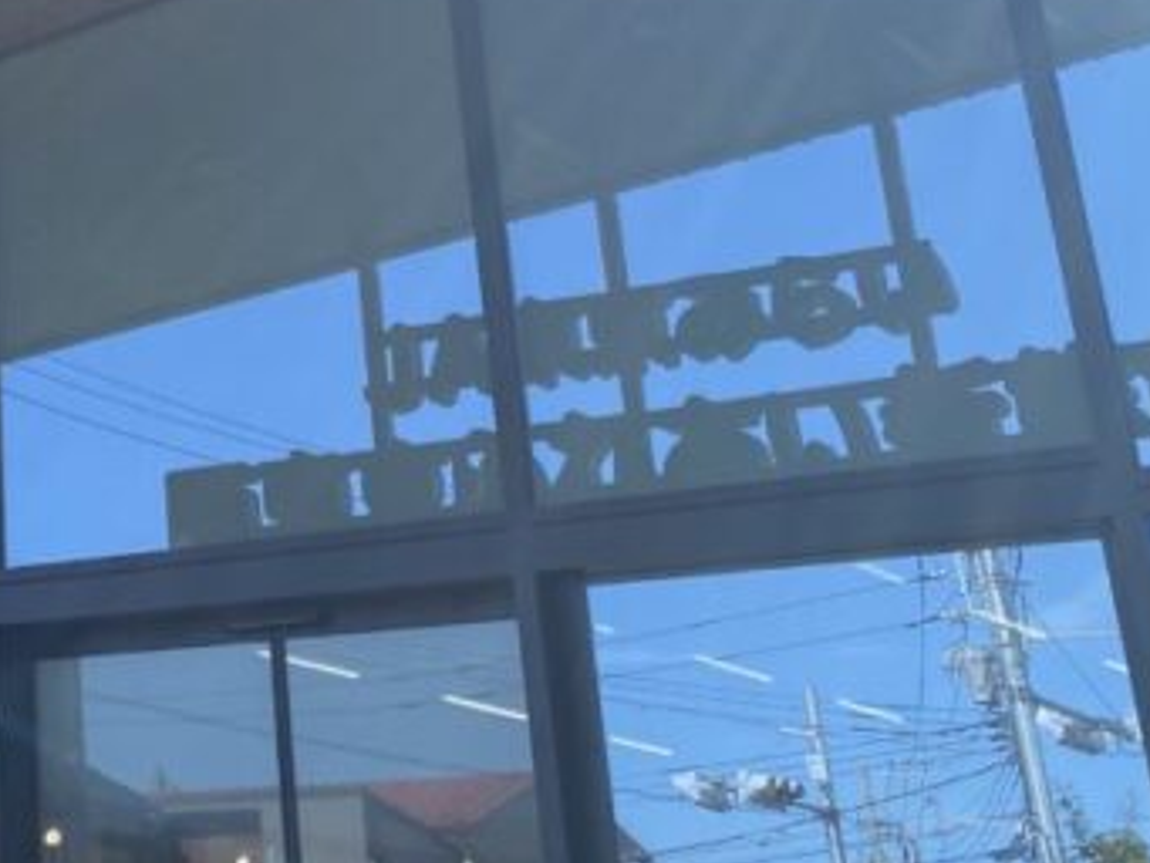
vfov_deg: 18.0
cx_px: -384
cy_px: -160
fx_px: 2592
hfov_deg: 22.2
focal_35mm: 78
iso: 32
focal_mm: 4.25
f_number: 1.8
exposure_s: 1/1182
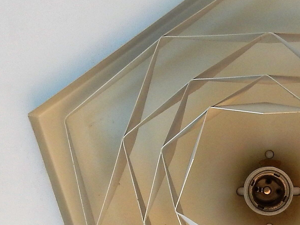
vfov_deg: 22.6
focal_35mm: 64
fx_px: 555
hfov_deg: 29.1
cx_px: 269
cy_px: 178
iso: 125
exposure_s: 1/40
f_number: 3.7
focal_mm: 4.5
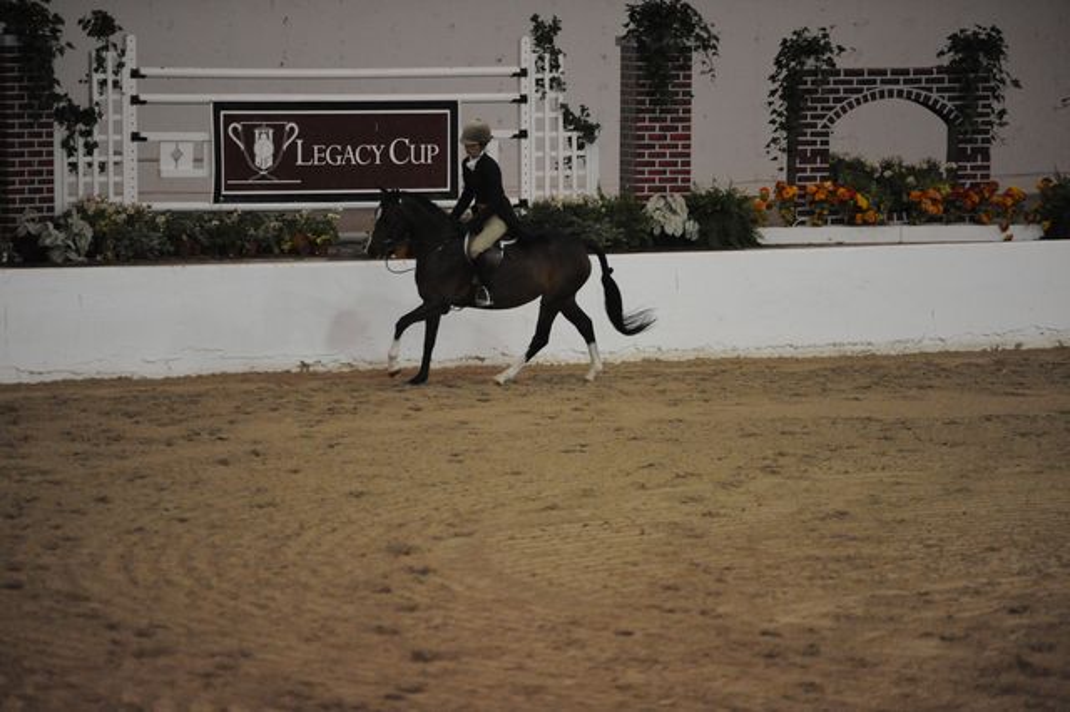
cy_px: 356
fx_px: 5941
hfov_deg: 10.3
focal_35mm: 200
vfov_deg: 6.9
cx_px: 535
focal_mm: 200
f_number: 2.8
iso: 6400
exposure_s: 1/500
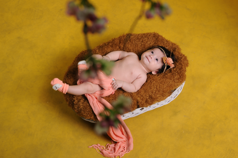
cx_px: 119
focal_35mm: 75
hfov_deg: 27.0
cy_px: 79
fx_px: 495
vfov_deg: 18.1
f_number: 5
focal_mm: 50
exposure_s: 1/100
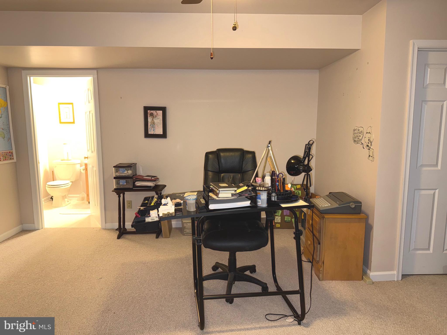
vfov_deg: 56.8
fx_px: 310
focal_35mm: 24
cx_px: 224
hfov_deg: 71.6
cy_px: 168
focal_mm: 6.76
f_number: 1.78
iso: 160
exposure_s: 1/15
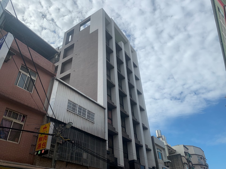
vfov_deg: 53.1
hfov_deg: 67.3
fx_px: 170
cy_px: 84
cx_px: 113
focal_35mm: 26
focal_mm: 4.25
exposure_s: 1/4274
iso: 25
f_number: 1.8
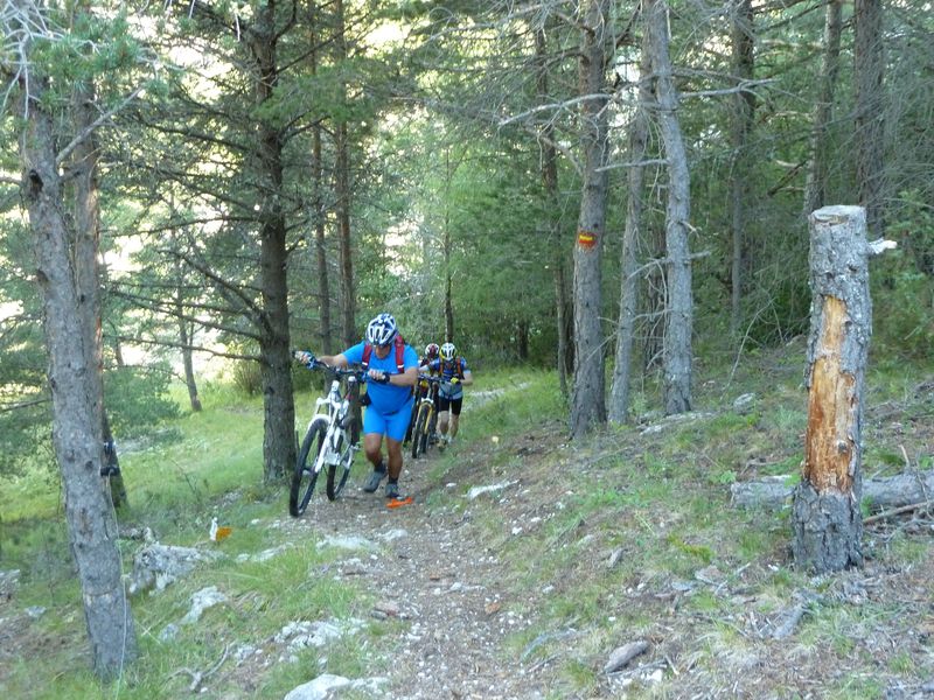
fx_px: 1079
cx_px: 467
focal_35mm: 40
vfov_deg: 36.0
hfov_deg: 46.8
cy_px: 350
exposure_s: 1/30
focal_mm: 6.5
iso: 400
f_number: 3.6
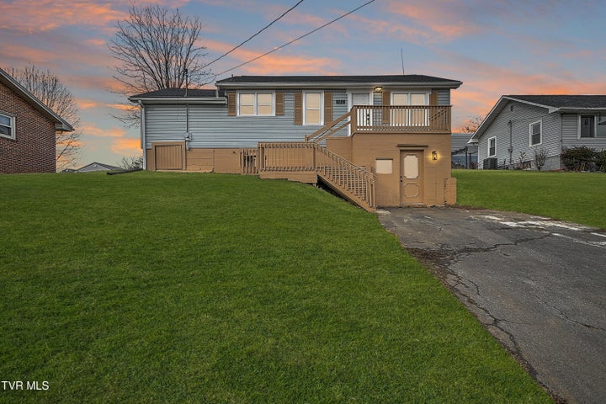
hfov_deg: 90.0
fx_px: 303
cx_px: 303
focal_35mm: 18
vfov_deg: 67.4
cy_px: 202
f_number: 7.1
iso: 250
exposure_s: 1/500
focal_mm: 12
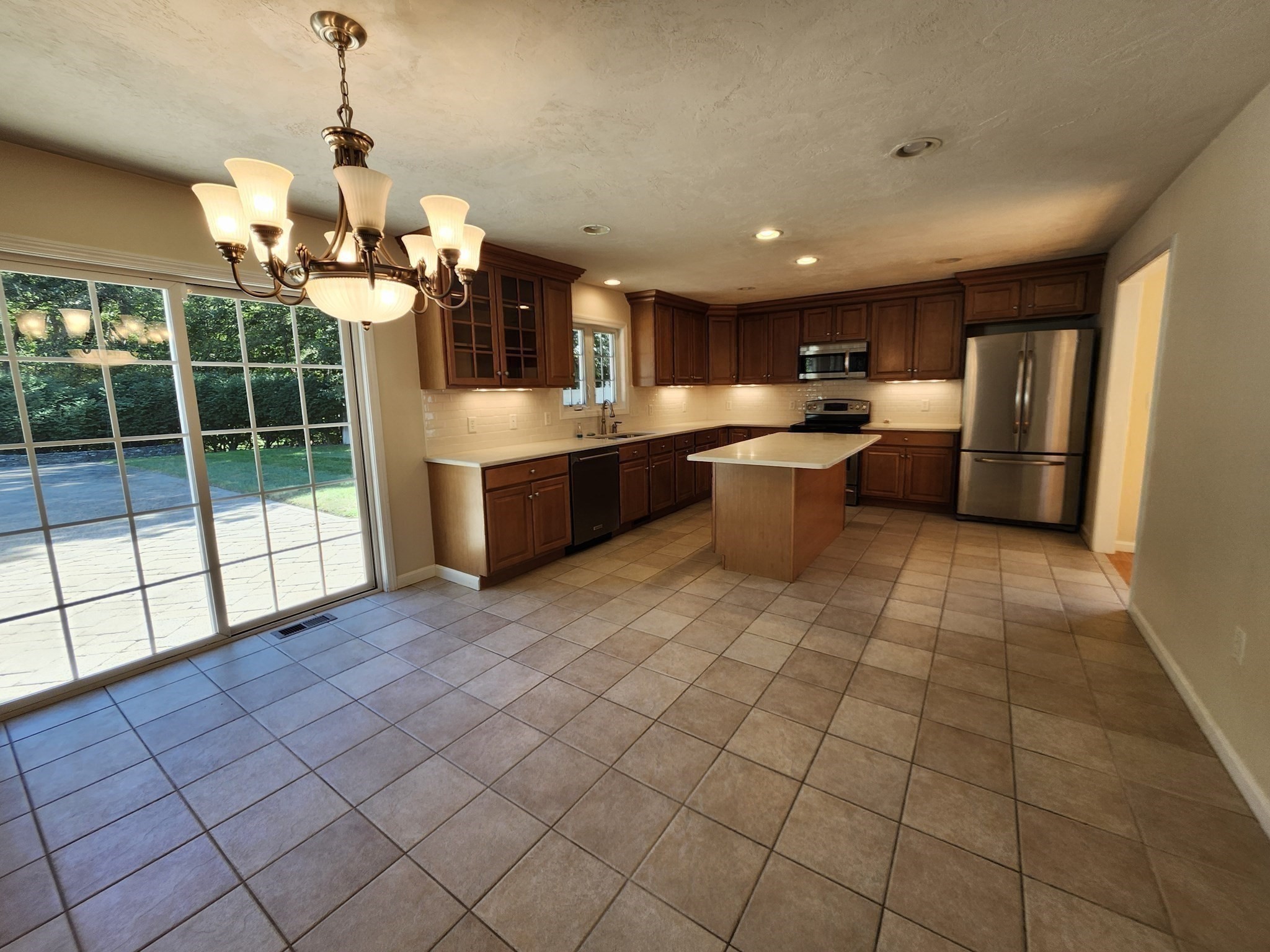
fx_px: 477
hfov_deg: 106.2
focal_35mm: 13
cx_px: 635
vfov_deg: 89.9
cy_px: 476
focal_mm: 1.74
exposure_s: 1/60
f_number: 2.2
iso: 40
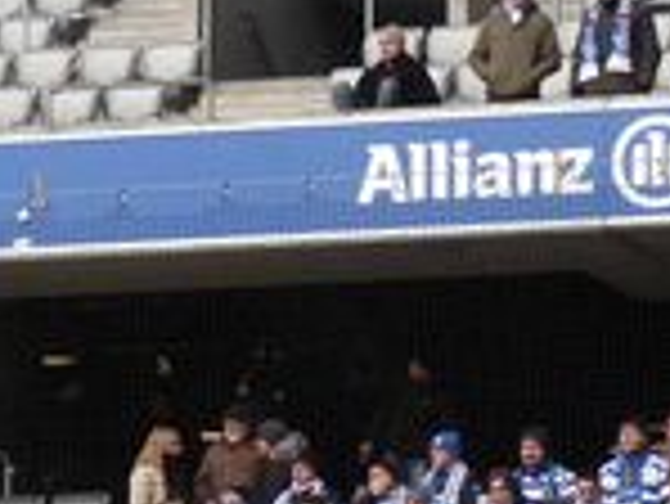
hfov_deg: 4.4
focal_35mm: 448
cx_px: 396
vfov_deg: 3.3
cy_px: 826
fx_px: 8678
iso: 400
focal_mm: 20.8
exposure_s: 1/200
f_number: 3.6
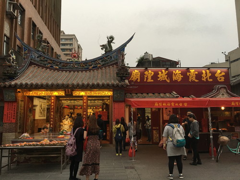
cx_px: 120
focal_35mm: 29
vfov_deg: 48.2
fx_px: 201
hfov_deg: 61.7
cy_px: 90
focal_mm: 4.15
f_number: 2.2
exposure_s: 1/30
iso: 32
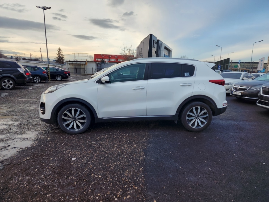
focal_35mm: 23
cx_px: 134
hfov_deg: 73.9
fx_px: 179
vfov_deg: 58.9
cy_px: 101
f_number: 1.8
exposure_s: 1/120
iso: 25
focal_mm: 6.4
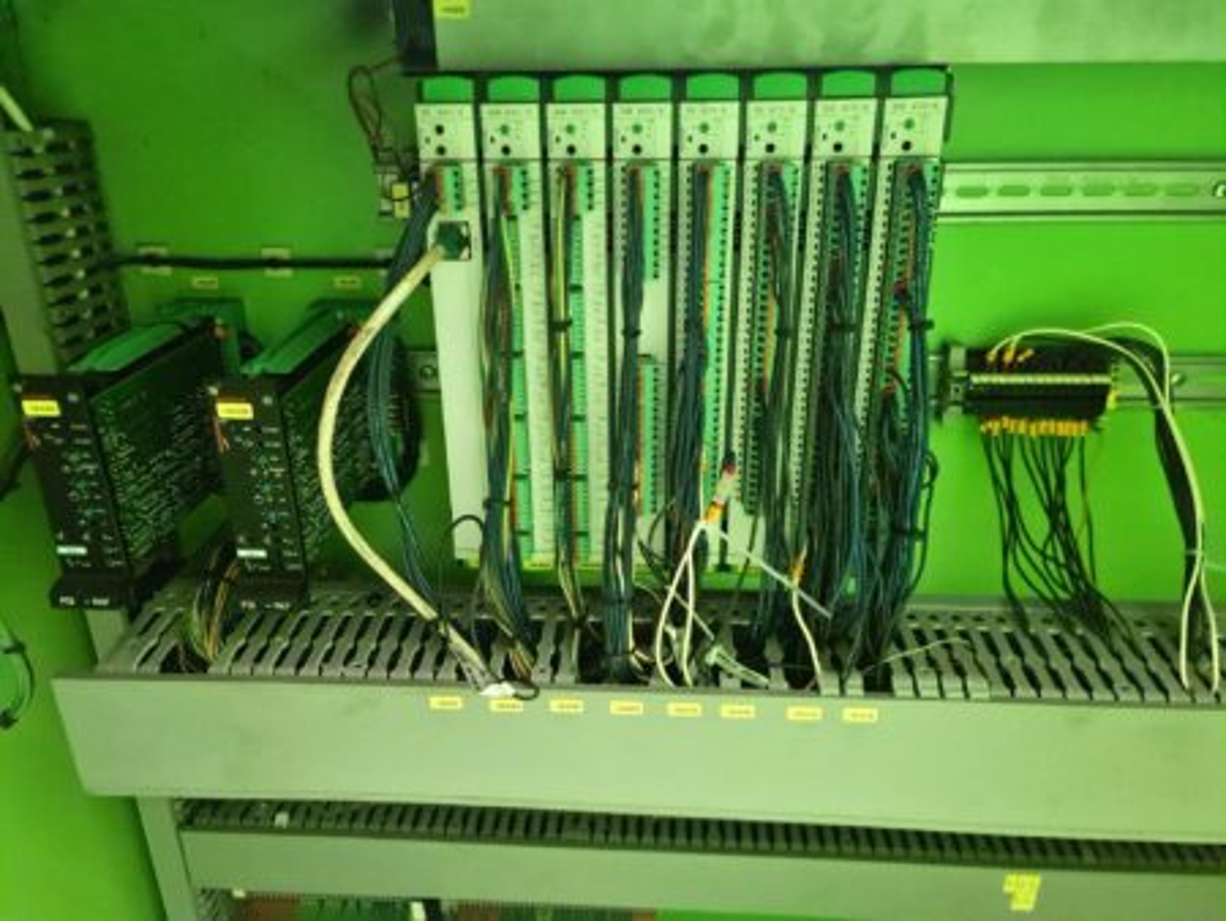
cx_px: 613
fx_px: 886
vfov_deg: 54.9
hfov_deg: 69.4
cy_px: 460
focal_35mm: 25
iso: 2000
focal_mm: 7
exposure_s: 1/50
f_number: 1.8
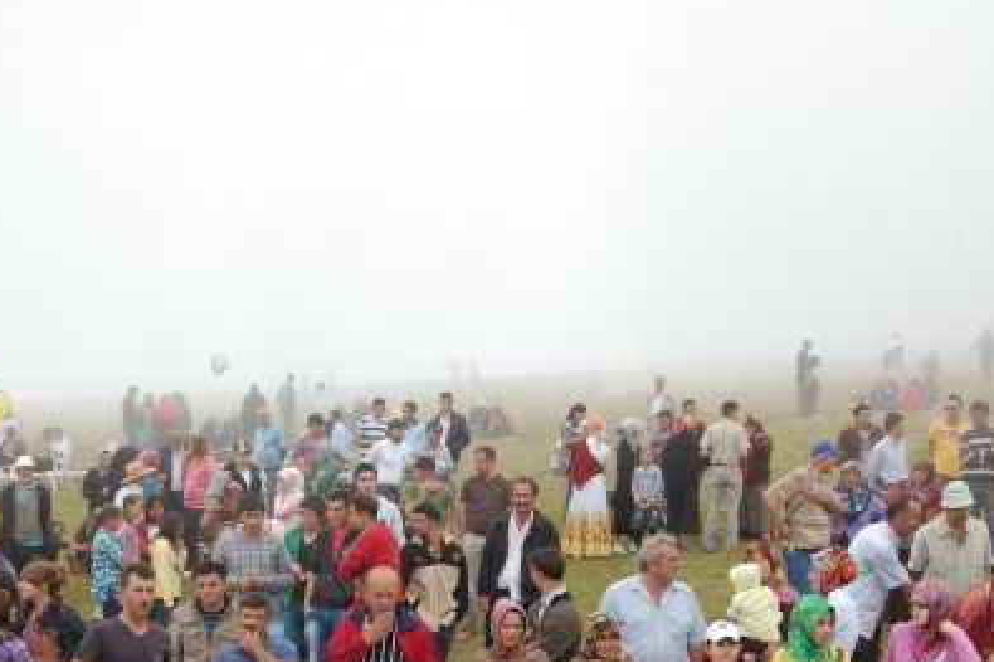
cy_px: 522
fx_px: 1877
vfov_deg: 19.8
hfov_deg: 29.6
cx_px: 445
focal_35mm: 68
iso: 200
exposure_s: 1/200
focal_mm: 28
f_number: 7.1
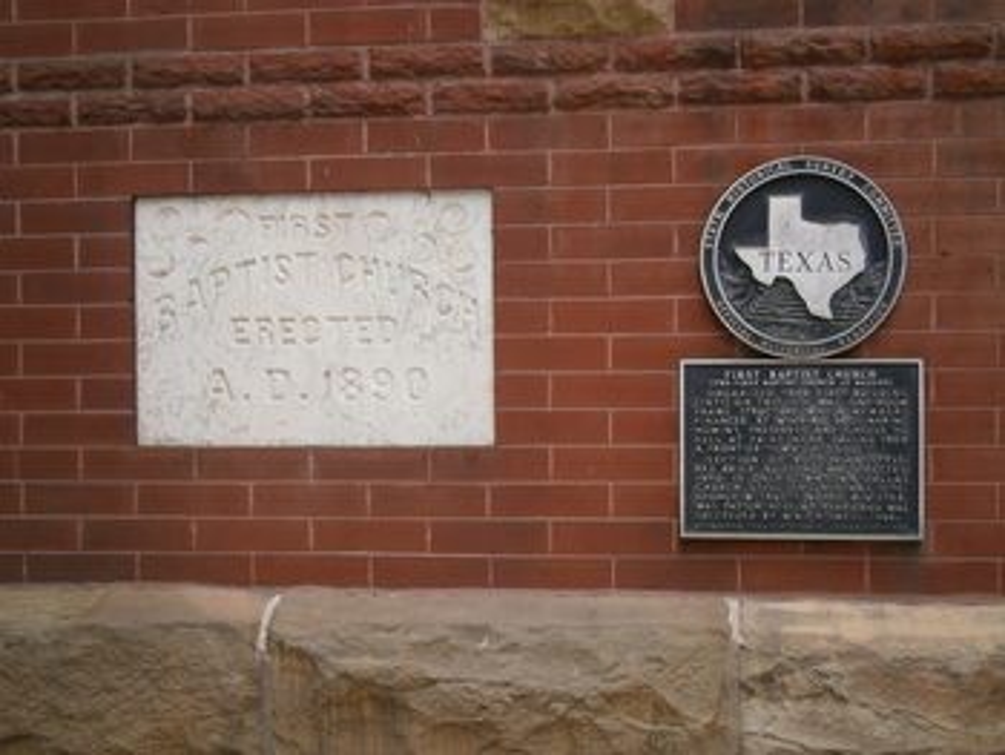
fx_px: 1365
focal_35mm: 47
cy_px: 378
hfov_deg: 40.4
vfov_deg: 30.9
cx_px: 502
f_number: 3.4
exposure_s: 1/80
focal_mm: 8.3
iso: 80
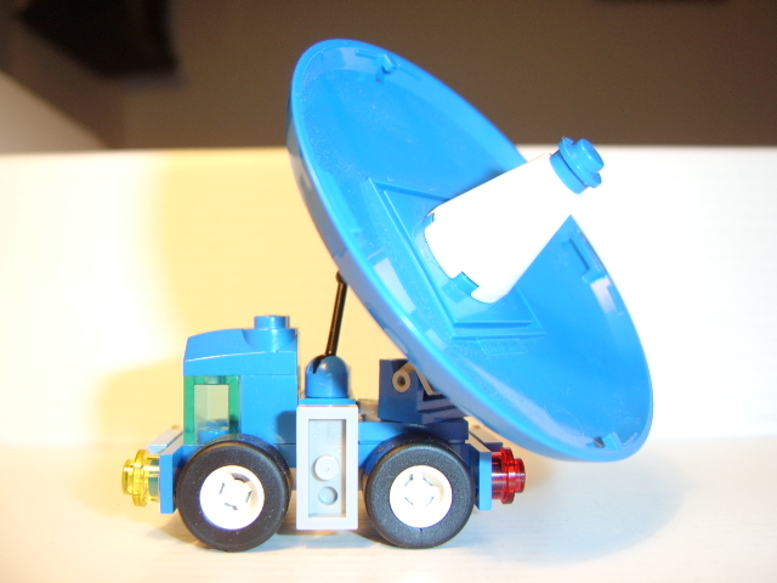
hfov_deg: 58.4
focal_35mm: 31
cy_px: 292
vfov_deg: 45.4
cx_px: 388
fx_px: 696
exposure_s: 1/30
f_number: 2.7
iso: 141
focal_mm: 8.13
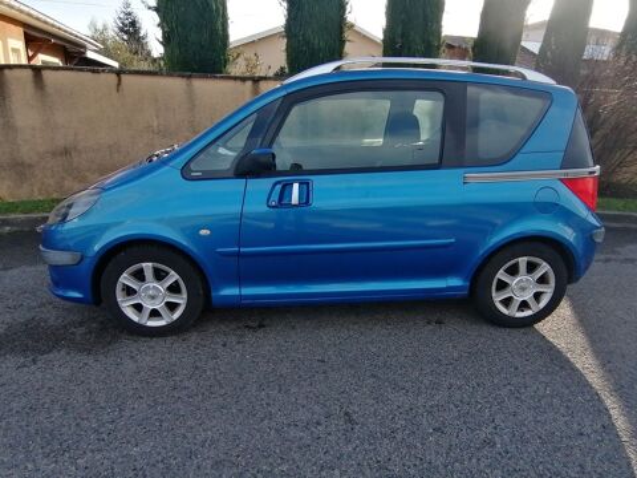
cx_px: 318
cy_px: 239
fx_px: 405
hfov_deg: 76.4
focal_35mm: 22
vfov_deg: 61.1
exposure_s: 1/293
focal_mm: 1.78
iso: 50
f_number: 2.4
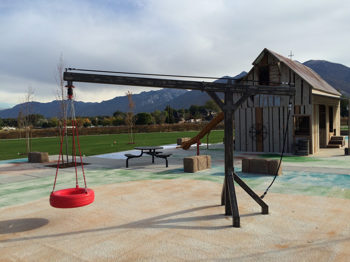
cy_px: 131
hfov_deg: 61.7
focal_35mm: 29
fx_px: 293
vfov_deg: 48.2
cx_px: 175
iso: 32
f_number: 2.2
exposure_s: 1/1709
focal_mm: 4.15
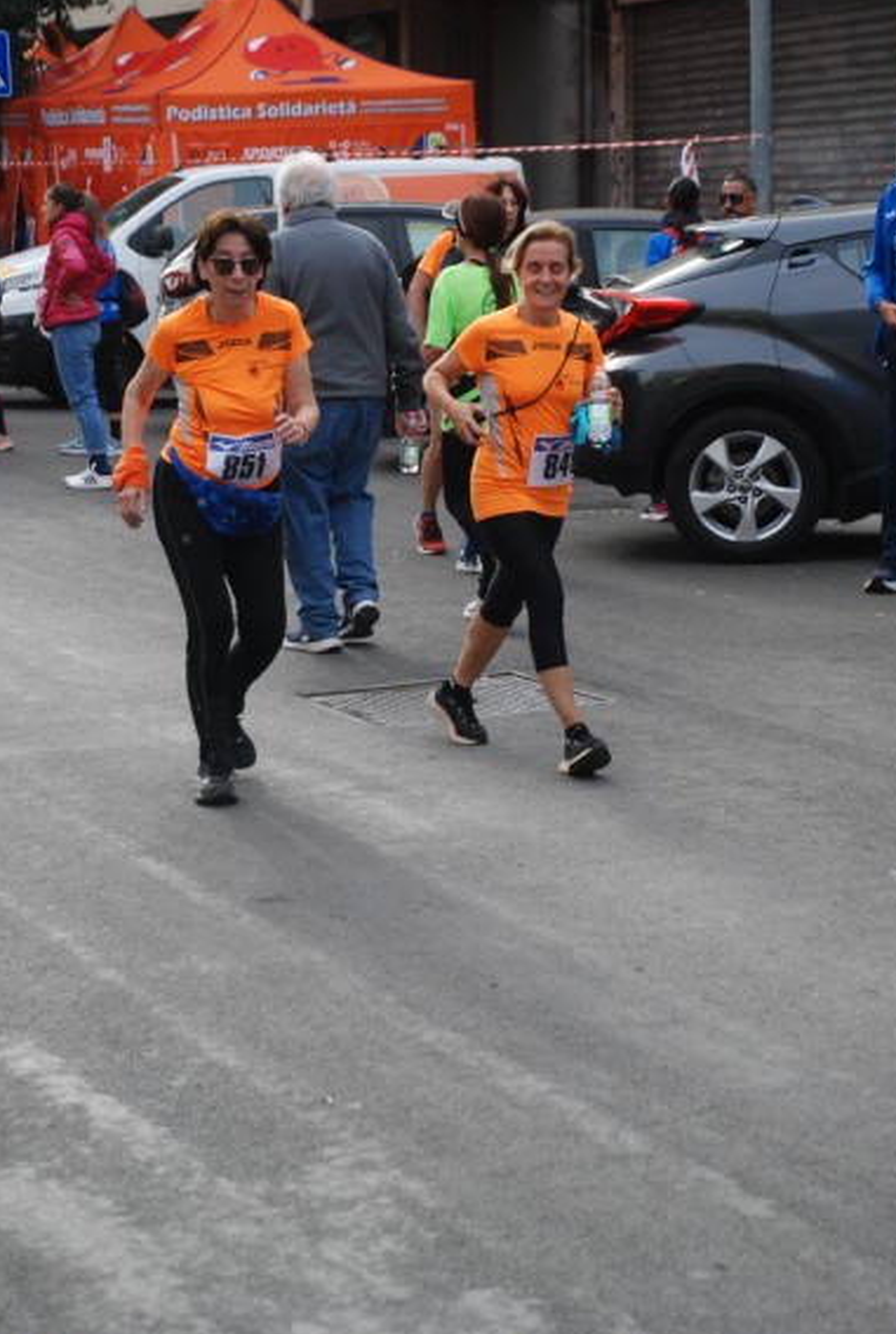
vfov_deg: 22.1
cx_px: 446
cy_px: 645
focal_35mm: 92
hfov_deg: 14.9
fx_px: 3416
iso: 1000
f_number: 5.3
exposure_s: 1/800
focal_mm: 58
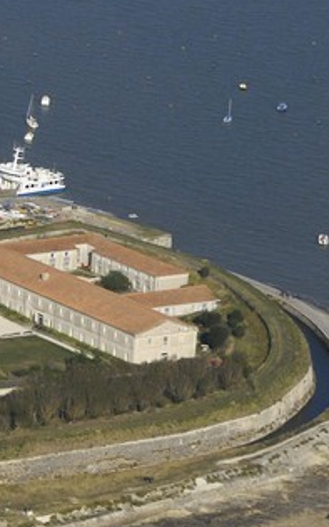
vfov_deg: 9.6
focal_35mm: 217
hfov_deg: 5.4
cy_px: 0
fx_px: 3112
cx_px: -915
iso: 100
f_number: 5
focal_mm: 28
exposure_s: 1/1000
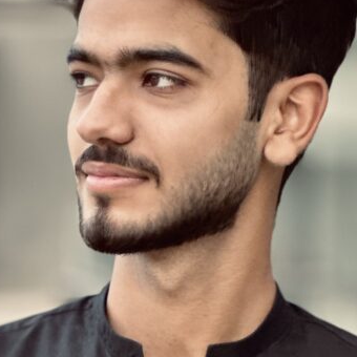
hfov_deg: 8.5
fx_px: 2392
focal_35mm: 205
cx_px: 88
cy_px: 239
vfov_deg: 8.5
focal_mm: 9
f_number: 2.8
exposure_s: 1/100
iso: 200
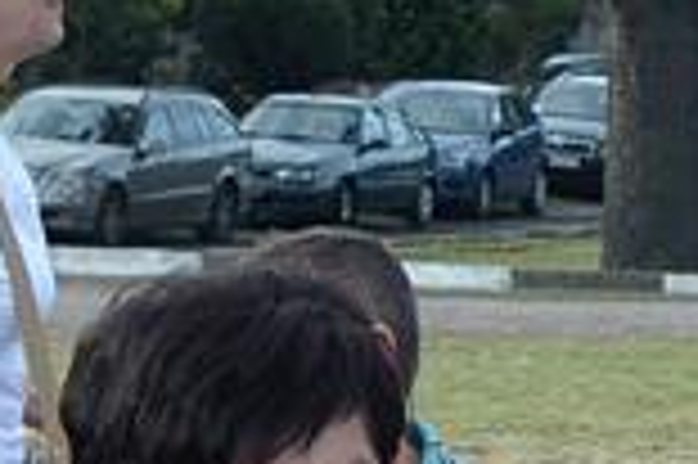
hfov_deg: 6.1
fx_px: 6372
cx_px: 1432
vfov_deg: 4.1
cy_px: 1047
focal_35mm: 329
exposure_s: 1/320
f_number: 9
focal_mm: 40
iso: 800
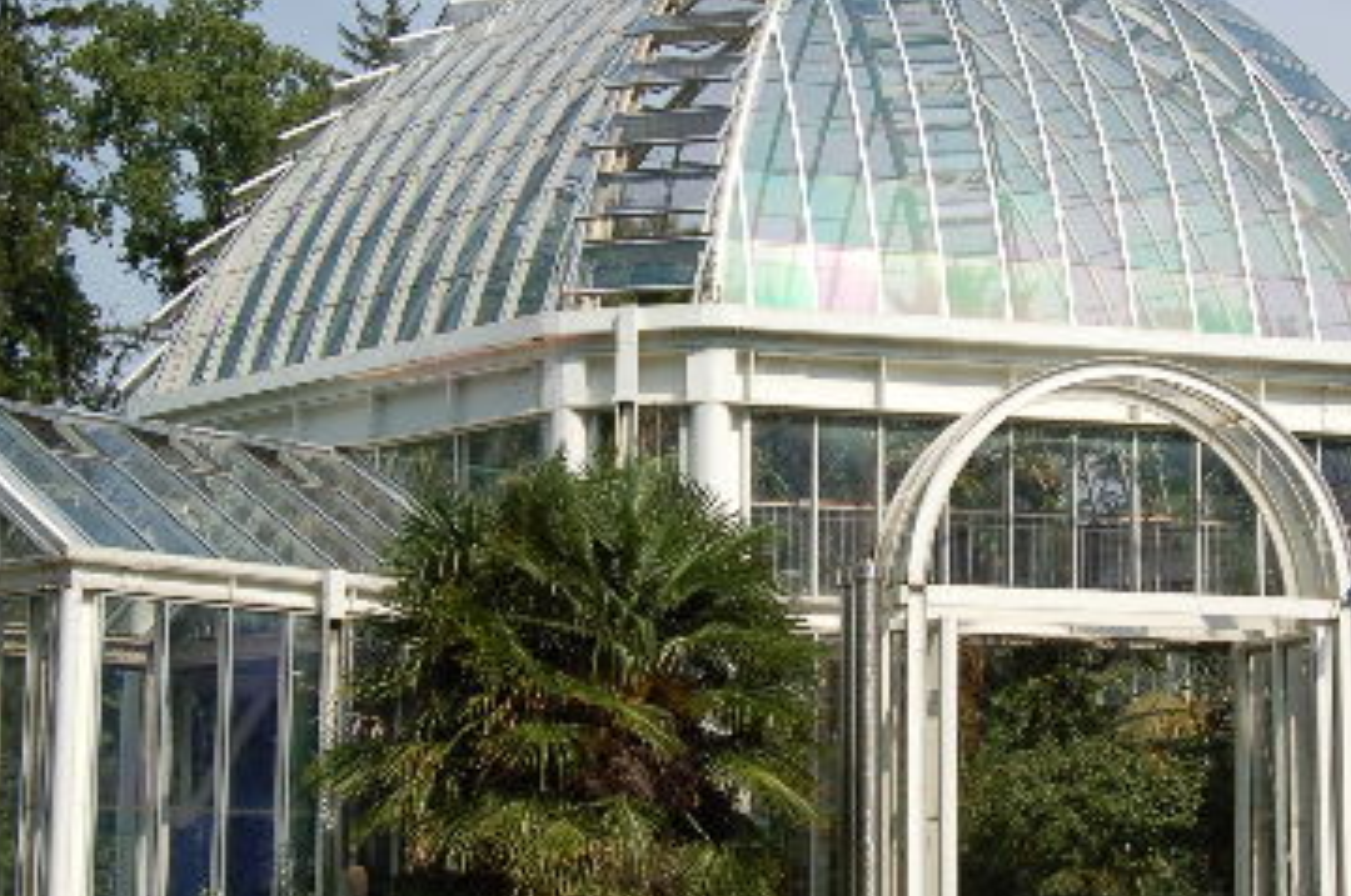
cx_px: 882
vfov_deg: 17.0
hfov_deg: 25.3
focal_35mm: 80
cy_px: 407
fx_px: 2998
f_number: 10
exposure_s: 1/400
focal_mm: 26
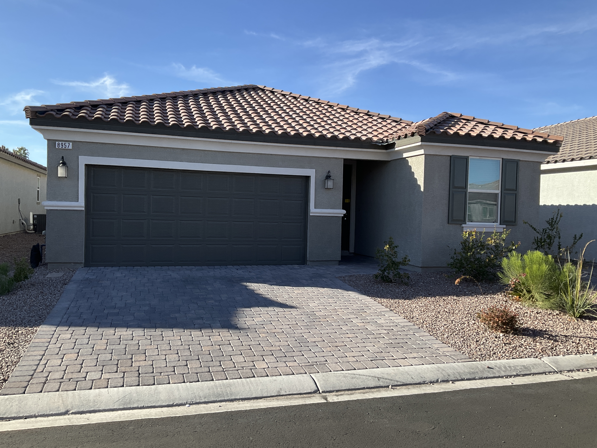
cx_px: 298
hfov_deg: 61.7
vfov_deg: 48.2
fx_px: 500
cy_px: 224
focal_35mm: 29
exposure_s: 1/1076
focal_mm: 3
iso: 25
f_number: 1.8
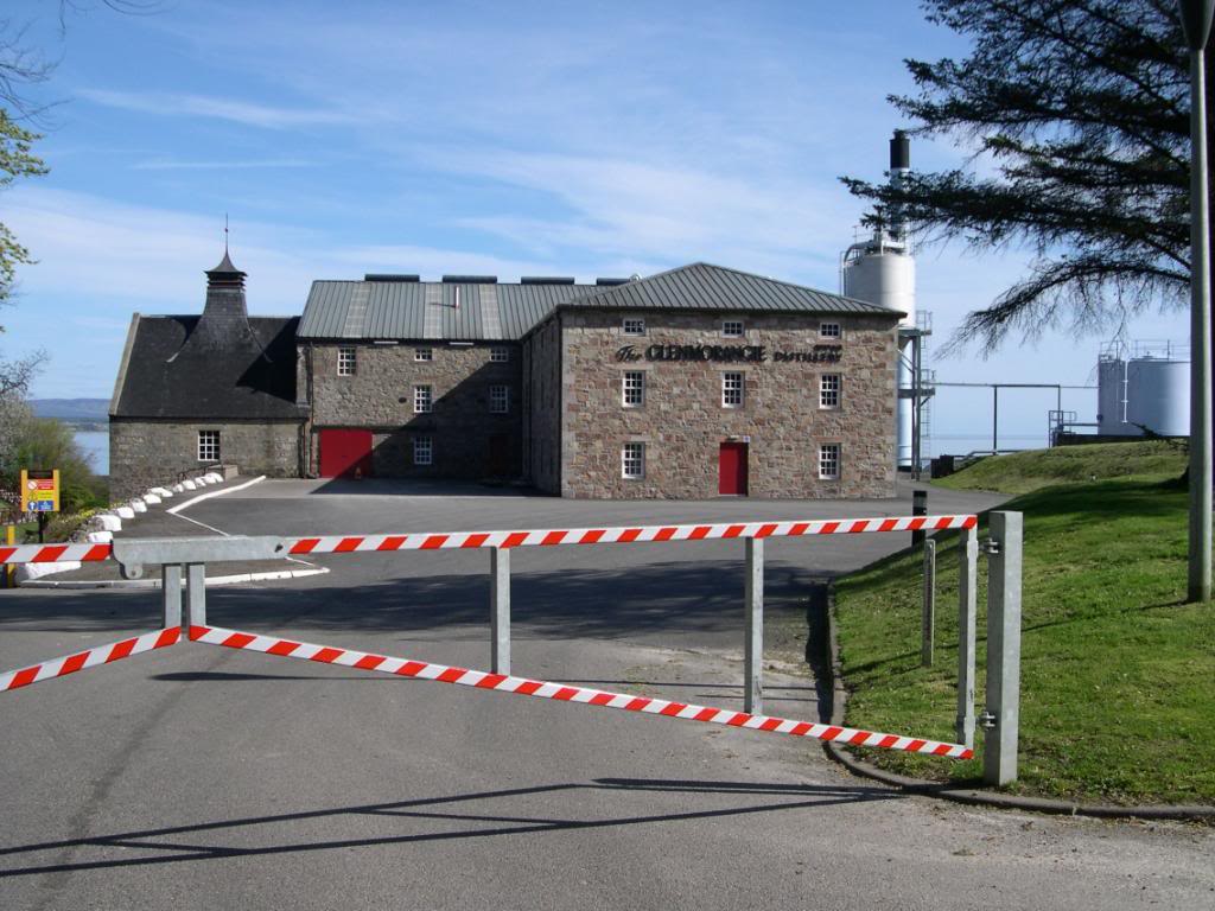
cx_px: 608
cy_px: 456
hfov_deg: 49.0
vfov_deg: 37.7
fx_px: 1334
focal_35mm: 38
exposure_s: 1/198
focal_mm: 8
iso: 100
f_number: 7.6
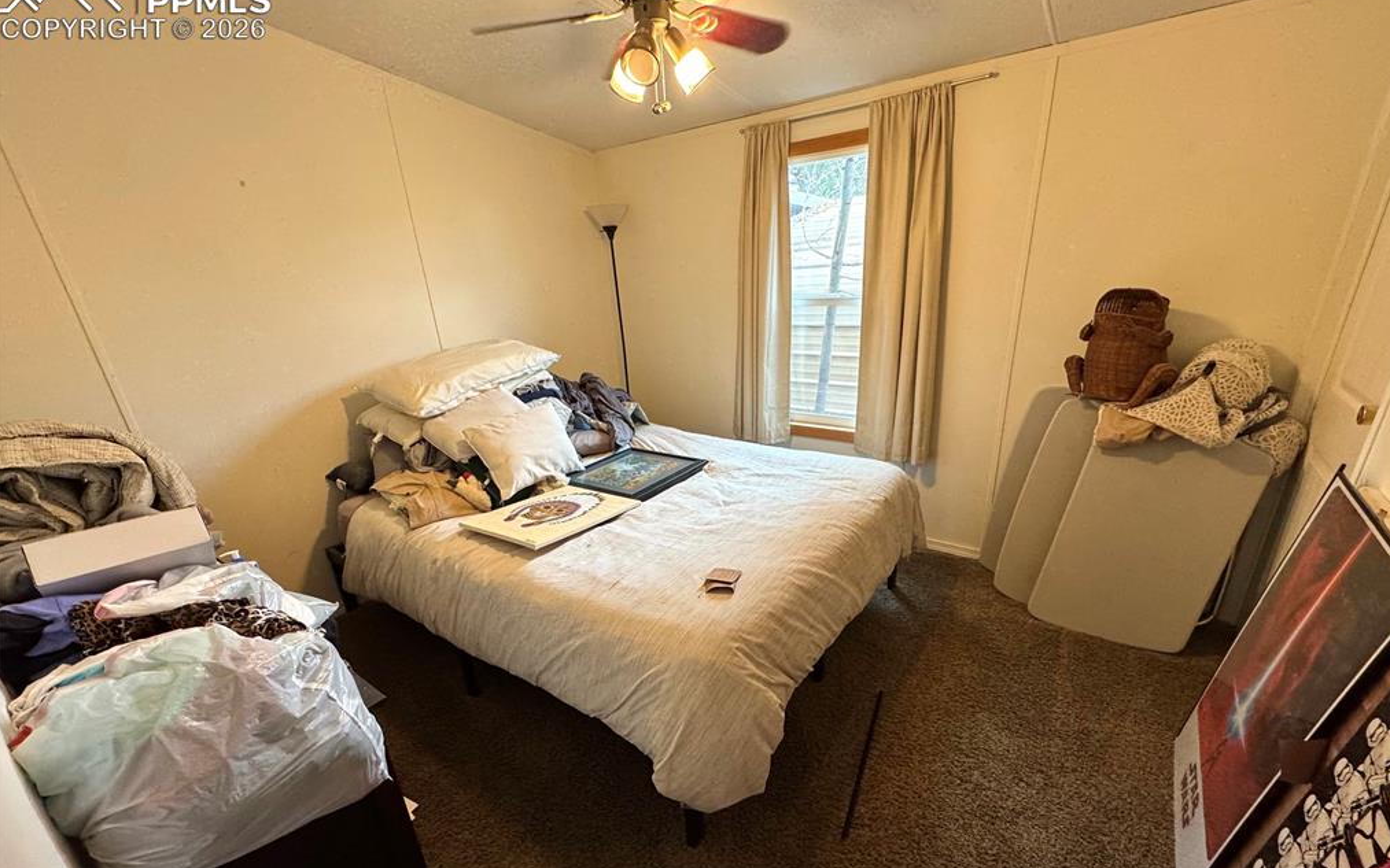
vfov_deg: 74.5
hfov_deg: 101.5
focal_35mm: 15
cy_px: 489
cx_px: 698
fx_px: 568
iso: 200
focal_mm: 2.22
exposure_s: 1/60
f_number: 2.2
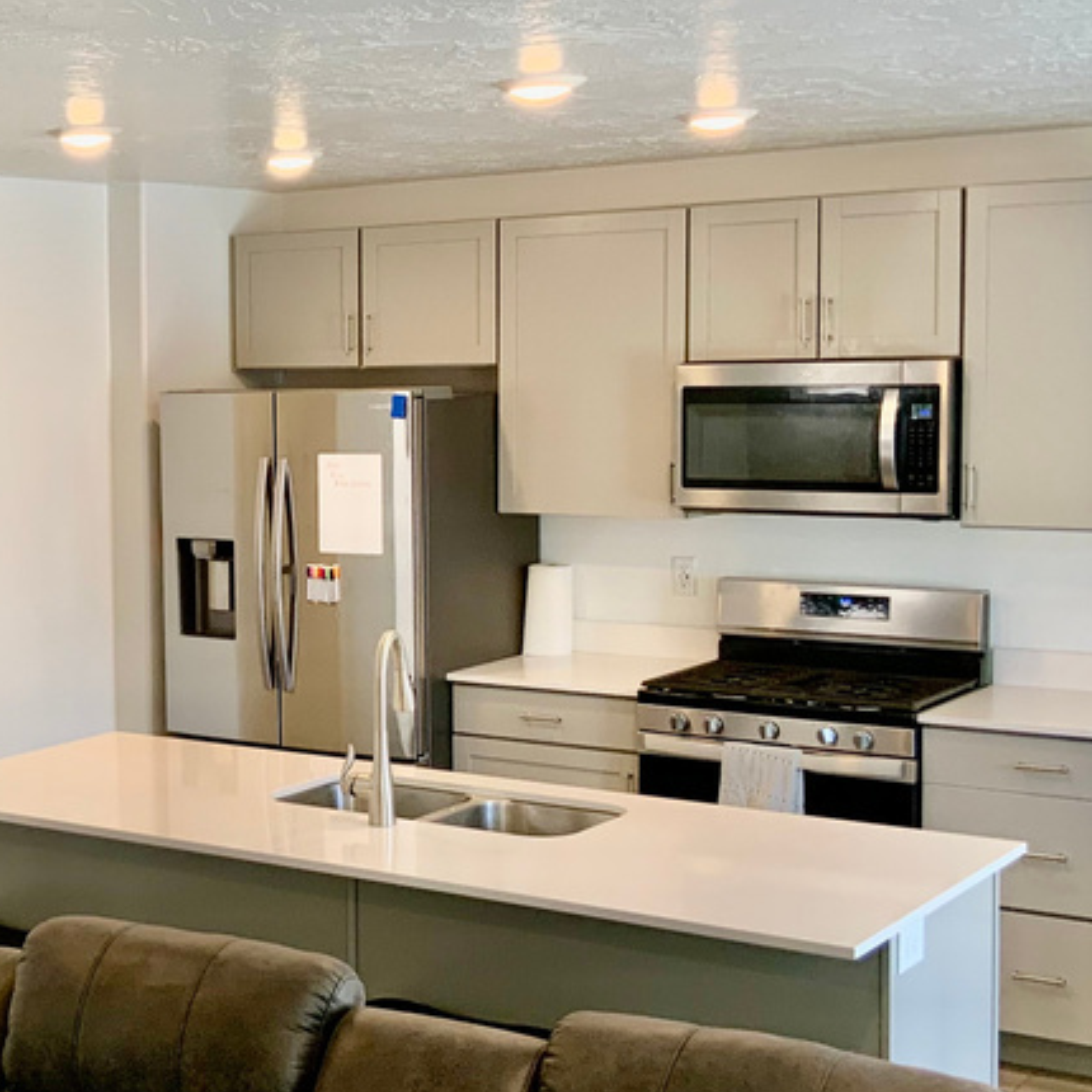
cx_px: 104
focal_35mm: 61
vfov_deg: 28.2
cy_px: 538
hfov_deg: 27.1
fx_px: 2177
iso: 64
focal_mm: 3
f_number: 1.8
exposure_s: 1/120
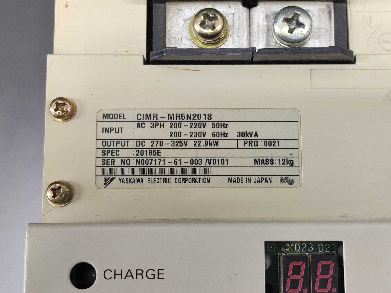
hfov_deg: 67.3
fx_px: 294
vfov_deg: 53.1
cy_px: 146
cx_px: 196
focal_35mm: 26
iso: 470
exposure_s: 1/50
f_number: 1.75
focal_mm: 4.77
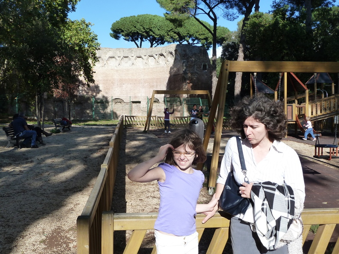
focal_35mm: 37
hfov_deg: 50.1
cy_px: 127
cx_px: 170
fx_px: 362
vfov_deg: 38.7
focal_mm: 6.1
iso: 125
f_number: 4
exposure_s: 1/400
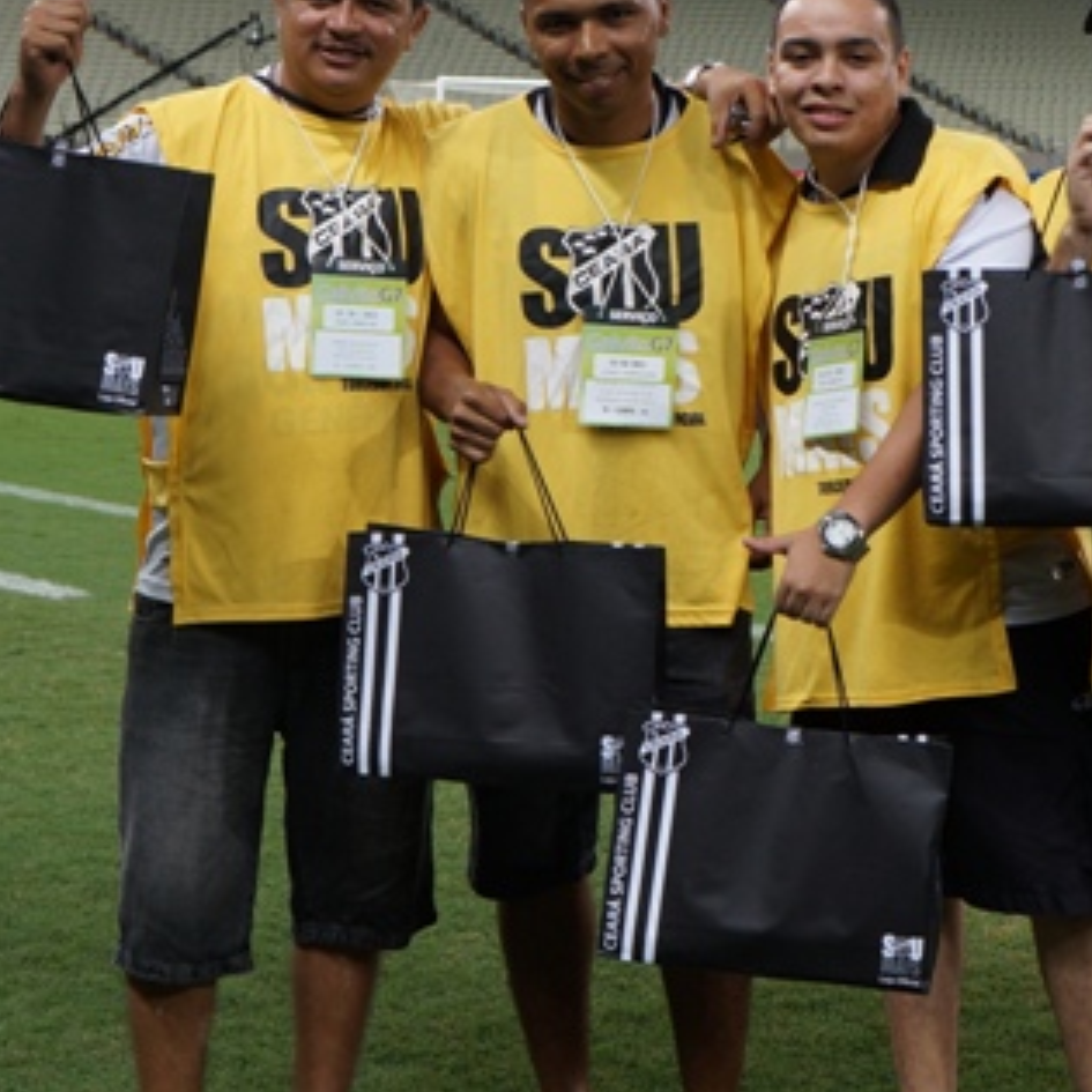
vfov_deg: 20.5
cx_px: 763
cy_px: 274
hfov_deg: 20.5
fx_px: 2998
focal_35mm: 84
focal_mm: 26
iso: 200
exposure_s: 1/100
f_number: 4.5
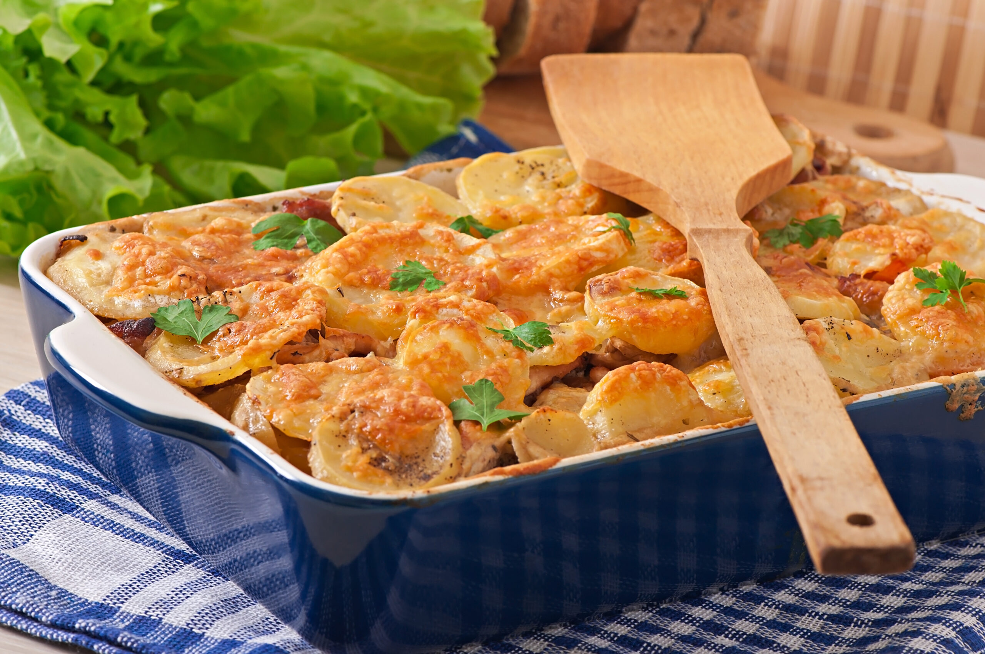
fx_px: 4304
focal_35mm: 158
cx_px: 492
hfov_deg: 13.1
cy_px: 327
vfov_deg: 8.7
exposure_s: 1/200
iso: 100
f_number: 10
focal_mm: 105
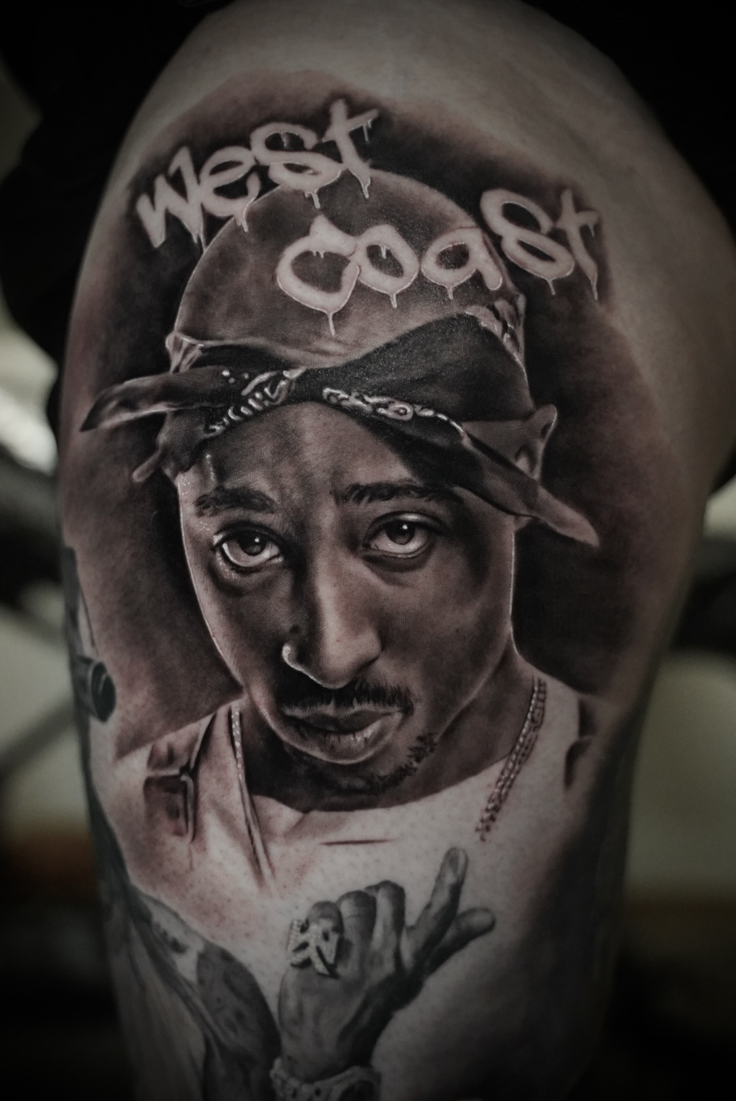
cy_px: 550
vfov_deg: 54.4
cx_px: 368
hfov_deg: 37.9
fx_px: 1071
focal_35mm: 35
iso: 12800
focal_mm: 35
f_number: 2.8
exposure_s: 1/400
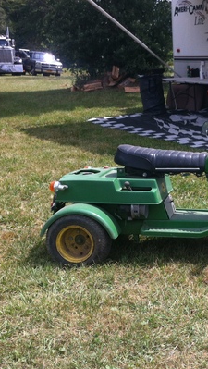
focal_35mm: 61
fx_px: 597
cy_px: 219
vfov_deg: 34.2
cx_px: 193
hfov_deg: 19.4
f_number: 2.8
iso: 80
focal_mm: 3.85
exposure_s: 1/862
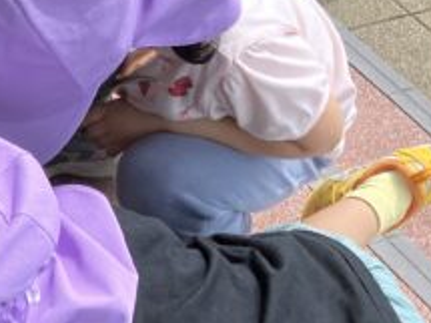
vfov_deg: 14.8
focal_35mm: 100
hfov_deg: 17.3
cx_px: -249
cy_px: 197
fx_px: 1244
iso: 32
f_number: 1.8
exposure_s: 1/796
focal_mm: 3.99
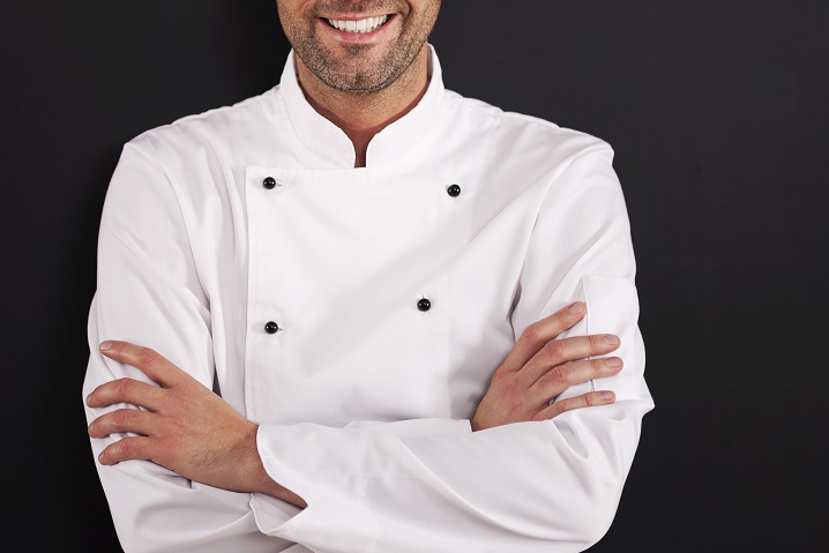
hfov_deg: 14.4
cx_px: 270
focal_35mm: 142
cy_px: 157
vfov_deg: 9.7
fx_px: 3270
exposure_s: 1/160
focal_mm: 85
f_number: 2.5
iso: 100
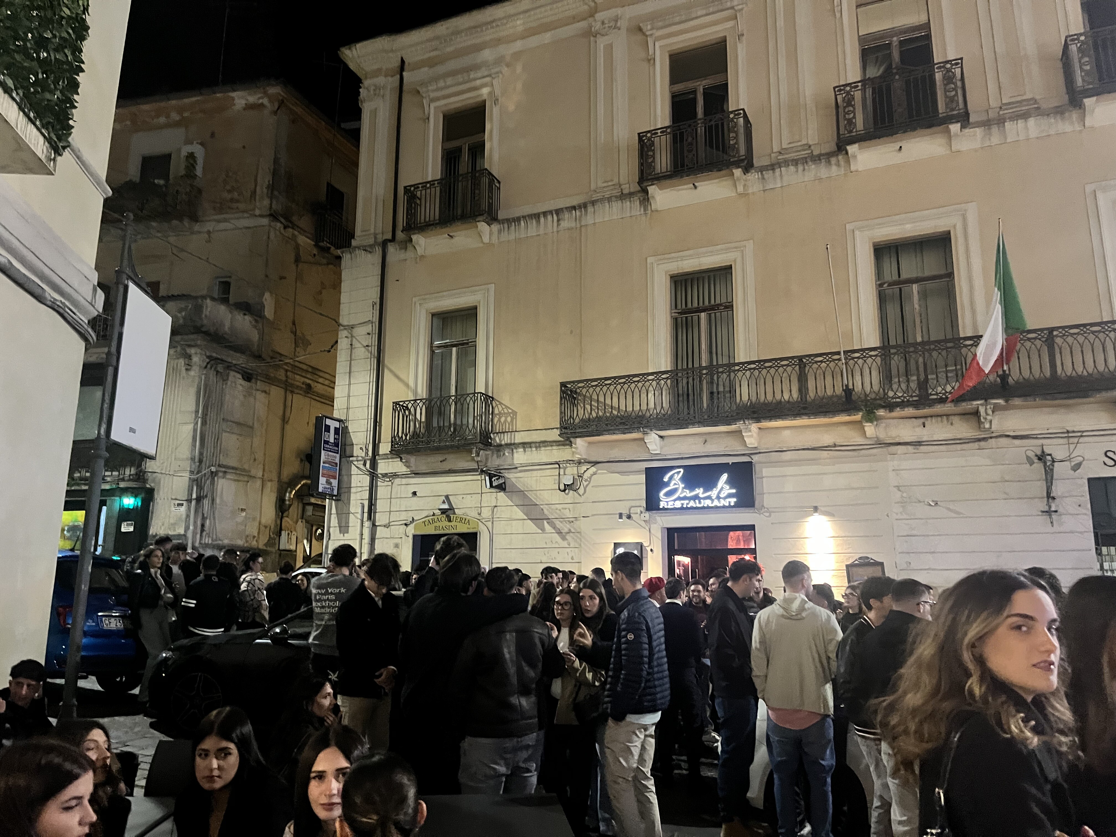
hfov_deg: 67.3
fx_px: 838
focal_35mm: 26
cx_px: 558
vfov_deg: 53.1
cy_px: 418
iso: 1000
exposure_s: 1/29
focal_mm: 5.1
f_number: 1.6
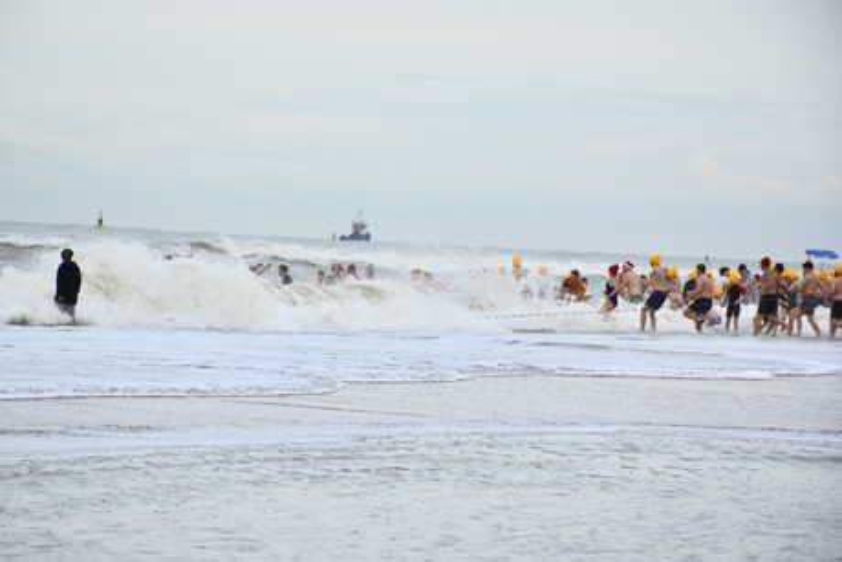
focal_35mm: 183
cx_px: 421
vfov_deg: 7.5
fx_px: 4281
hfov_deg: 11.2
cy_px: 281
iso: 200
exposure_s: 1/250
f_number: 8
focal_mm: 122
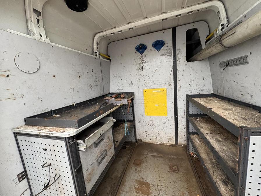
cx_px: 130
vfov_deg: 85.7
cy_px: 98
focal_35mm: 14
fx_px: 106
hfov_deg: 102.1
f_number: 2.2
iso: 250
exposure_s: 1/60
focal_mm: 2.22
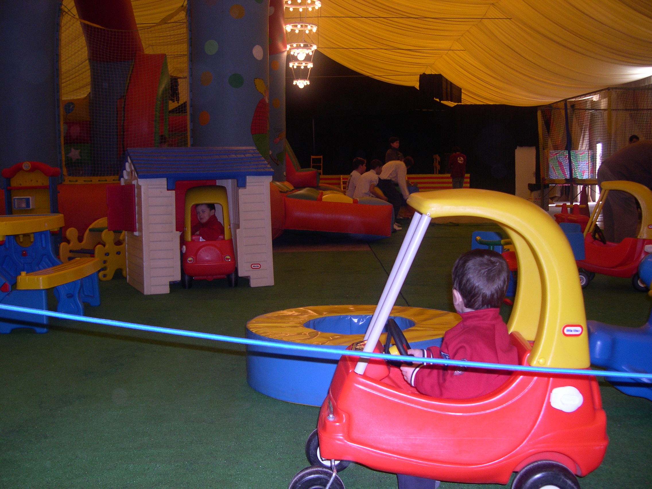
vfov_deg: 37.7
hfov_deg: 49.0
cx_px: 326
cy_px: 244
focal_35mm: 38
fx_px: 716
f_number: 2.8
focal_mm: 8
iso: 167
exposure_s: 1/60
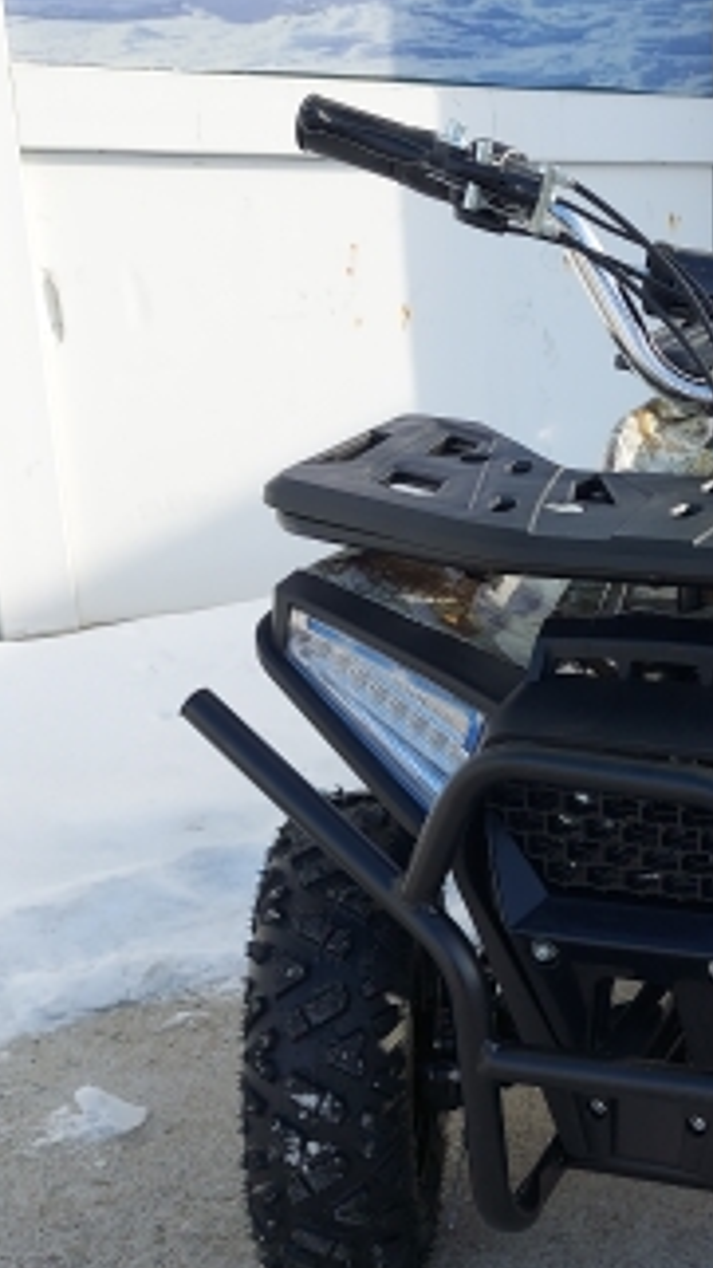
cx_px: 764
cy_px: 697
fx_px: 1581
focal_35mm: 47
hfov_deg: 23.9
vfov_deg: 43.7
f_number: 1.8
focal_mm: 5.23
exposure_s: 1/735
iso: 40
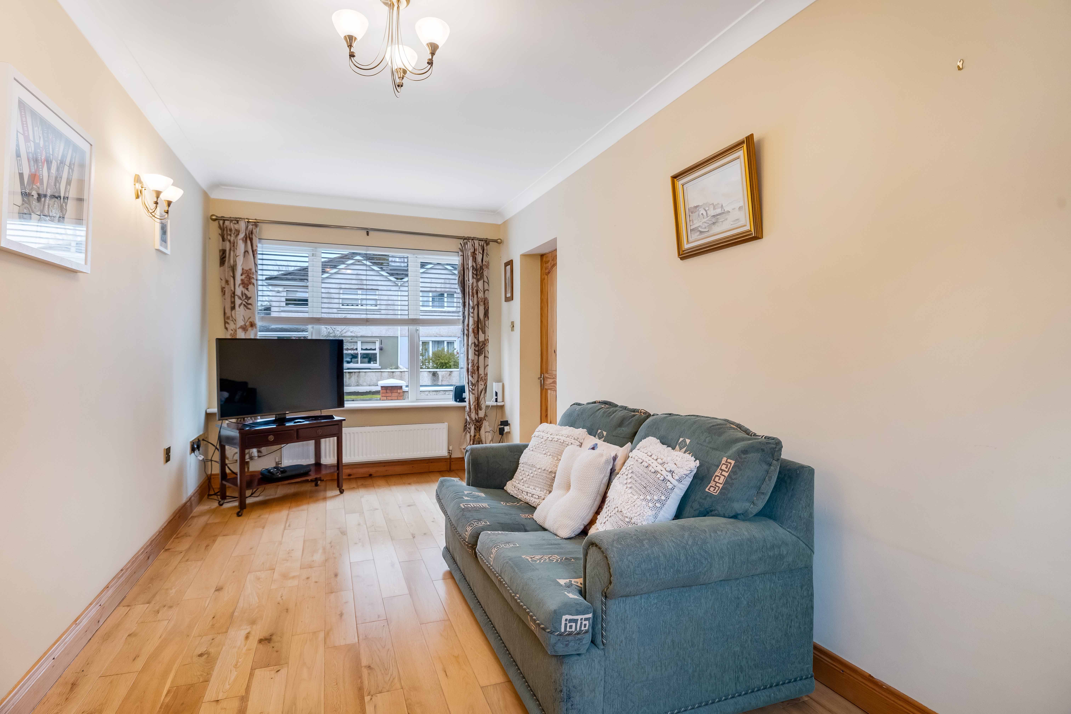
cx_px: 536
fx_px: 506
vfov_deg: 70.4
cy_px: 357
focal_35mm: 17
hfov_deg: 93.3
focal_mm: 17
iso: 640
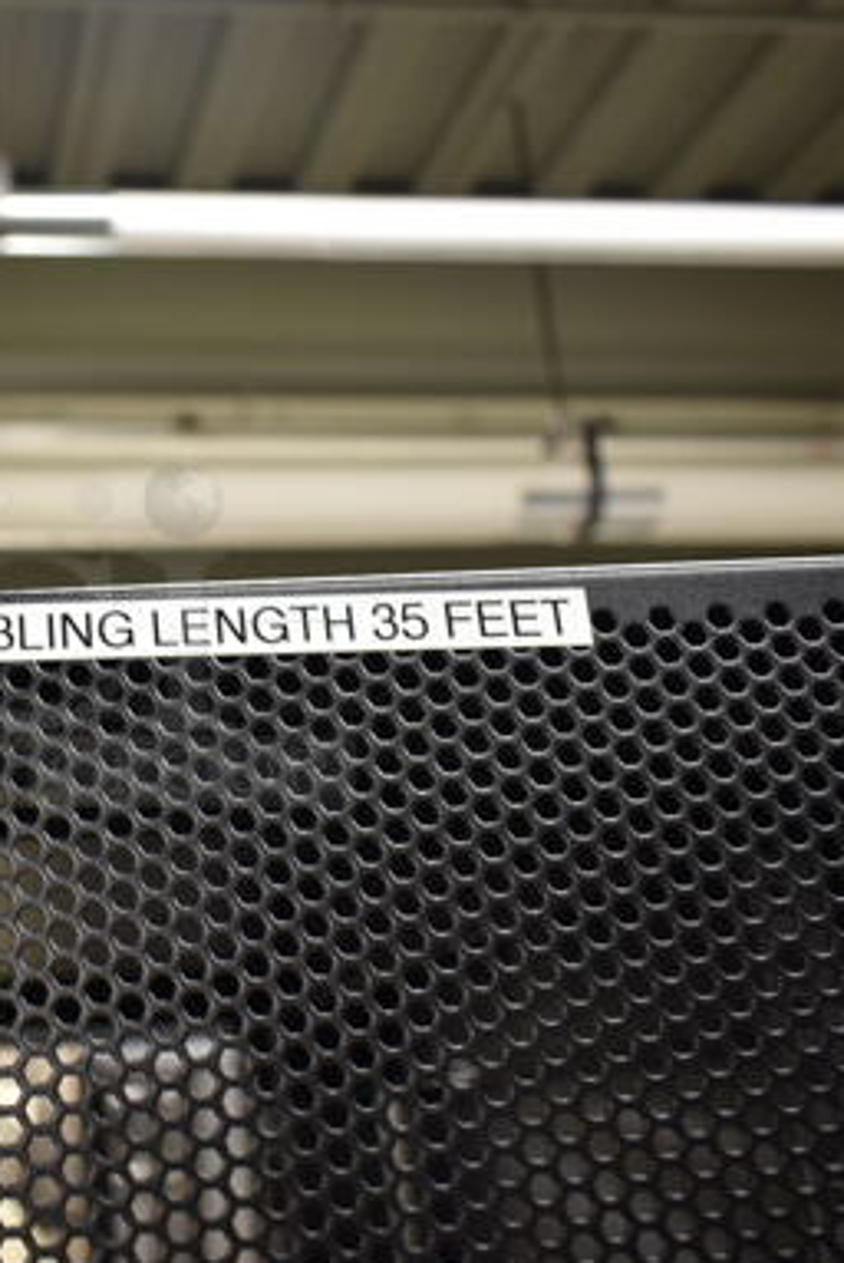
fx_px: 1509
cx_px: -10
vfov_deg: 45.4
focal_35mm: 43
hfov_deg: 29.1
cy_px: 633
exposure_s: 1/30
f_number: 3.5
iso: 500
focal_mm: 18
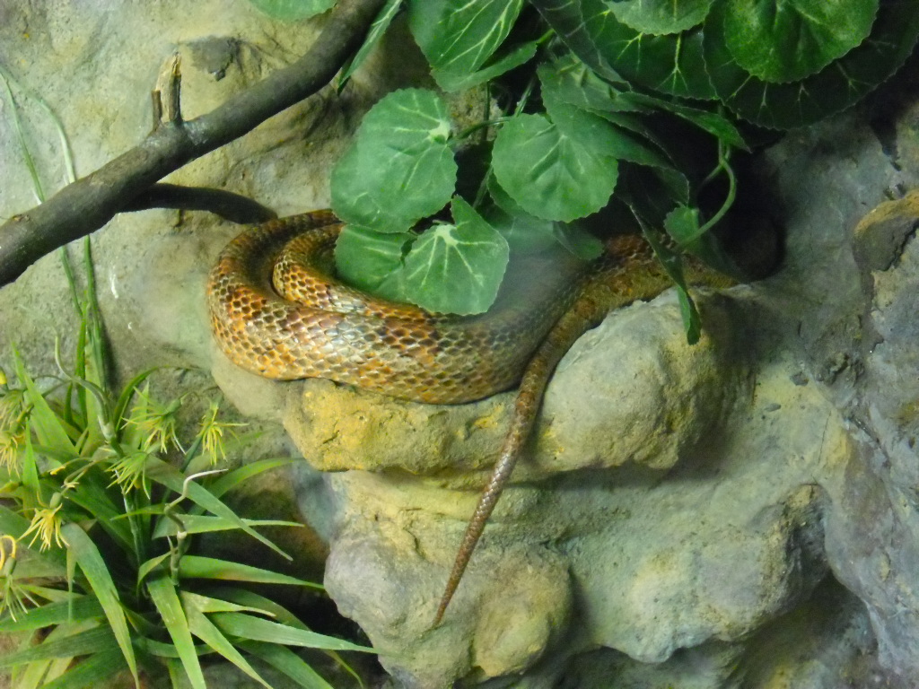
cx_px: 460
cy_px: 344
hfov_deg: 36.8
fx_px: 1381
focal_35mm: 52
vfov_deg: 28.0
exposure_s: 1/8
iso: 800
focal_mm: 9.3
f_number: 5
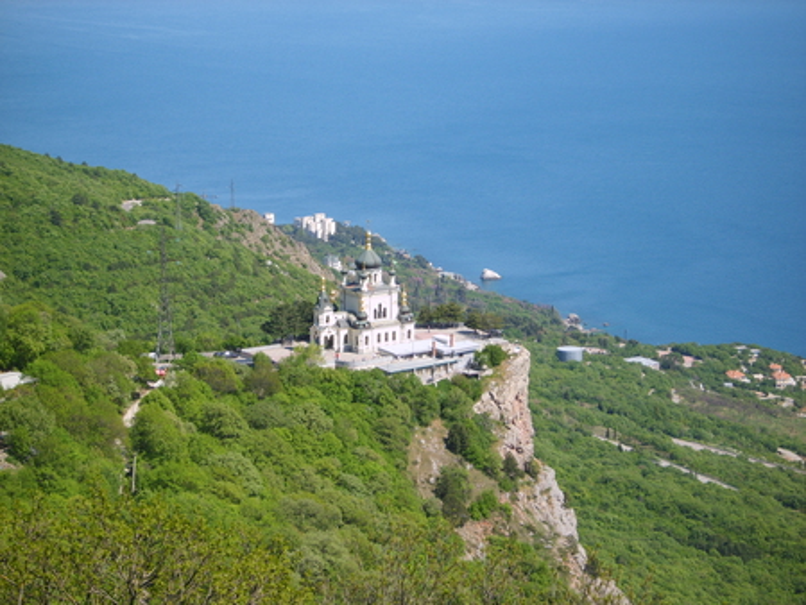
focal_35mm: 105
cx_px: 403
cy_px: 302
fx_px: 2446
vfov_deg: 14.1
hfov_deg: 18.7
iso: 50
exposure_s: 1/350
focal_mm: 22.2
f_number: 5.1
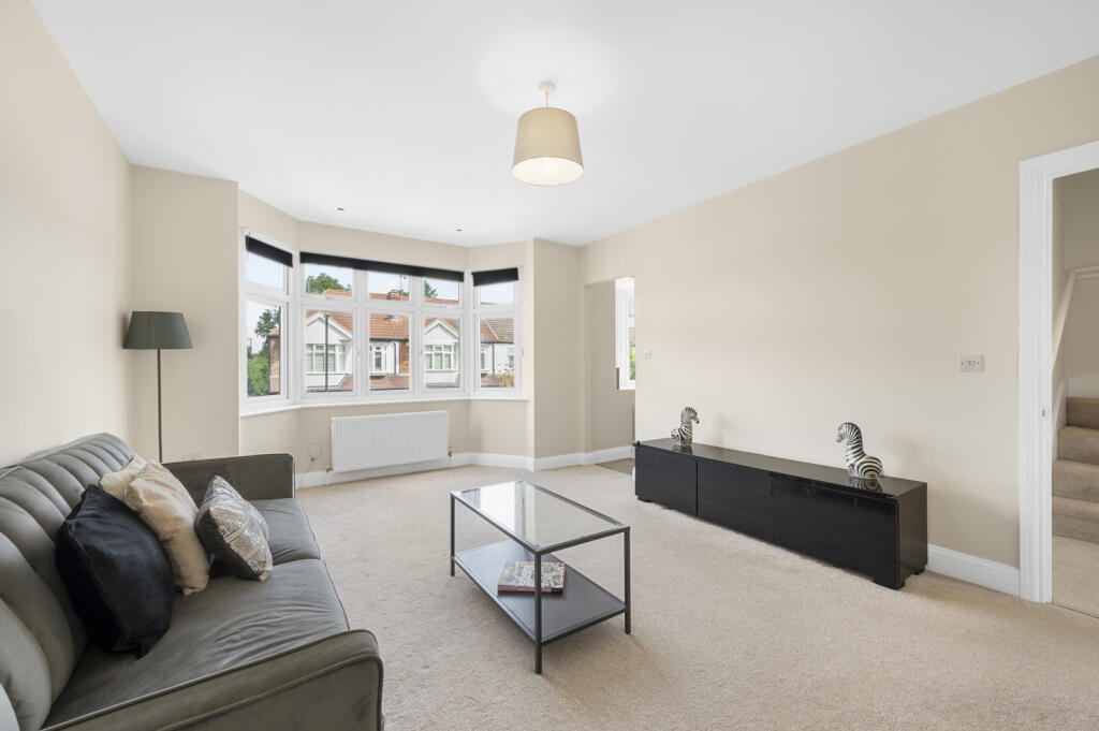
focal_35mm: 14
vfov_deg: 81.1
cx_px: 550
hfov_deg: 104.3
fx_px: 427
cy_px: 366
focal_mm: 14
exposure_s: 1/8
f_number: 16
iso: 200
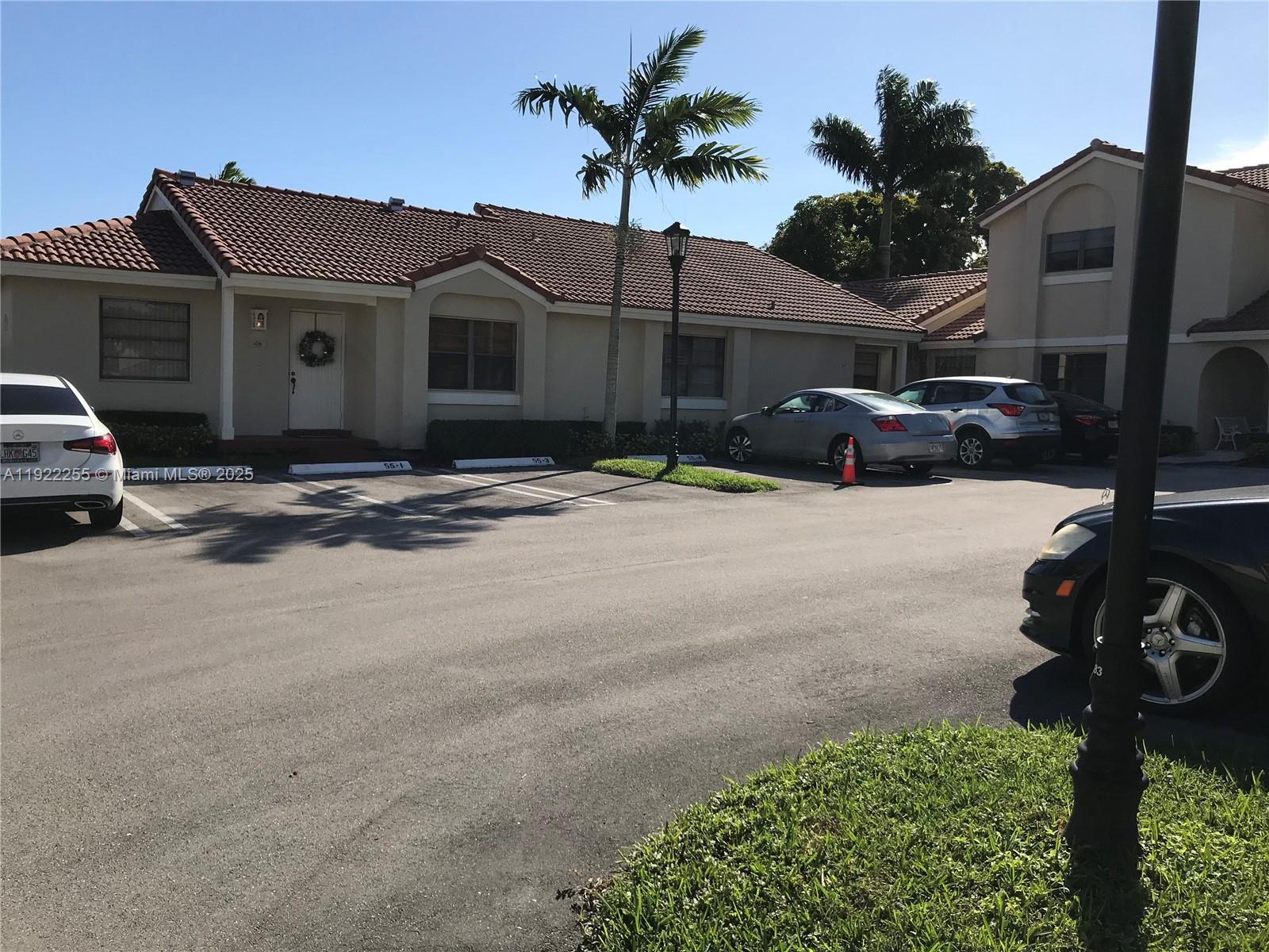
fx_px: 1026
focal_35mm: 28
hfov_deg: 63.4
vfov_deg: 49.7
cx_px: 634
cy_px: 476
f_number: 1.8
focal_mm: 3.99
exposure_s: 1/3425
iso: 20
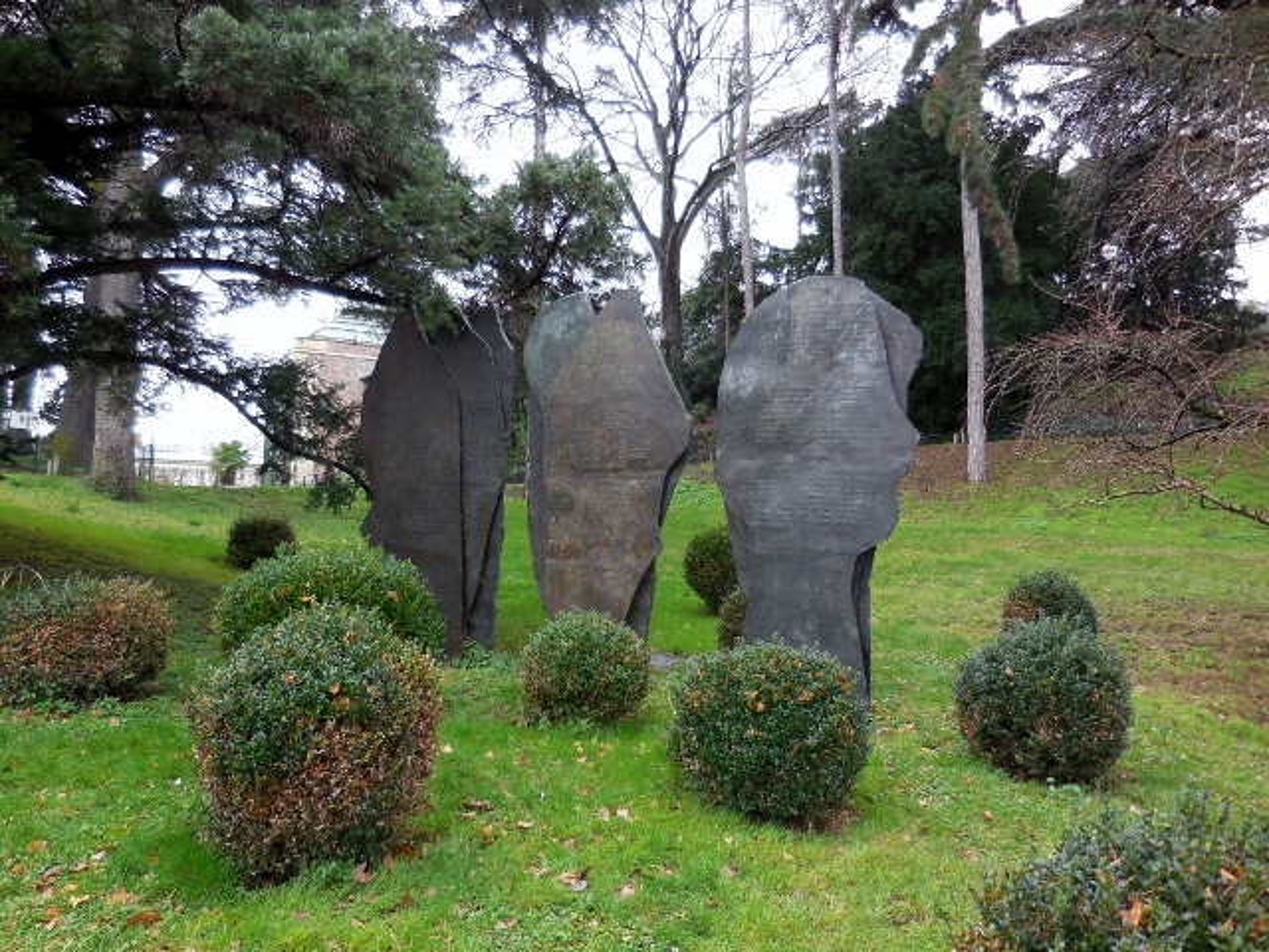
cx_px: 634
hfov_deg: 69.4
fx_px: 916
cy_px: 476
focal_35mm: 25
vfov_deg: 54.9
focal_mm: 4.5
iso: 180
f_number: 3.3
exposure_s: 1/30
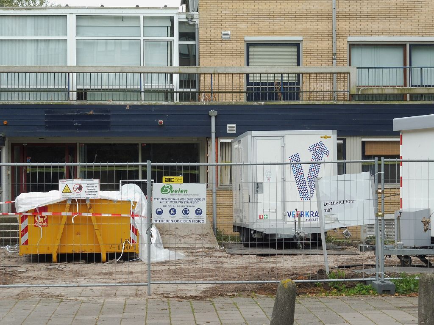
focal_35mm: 102
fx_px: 1279
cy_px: 162
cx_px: 217
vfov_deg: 14.5
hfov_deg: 19.3
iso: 125
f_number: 5.3
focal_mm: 18.2
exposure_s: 1/60
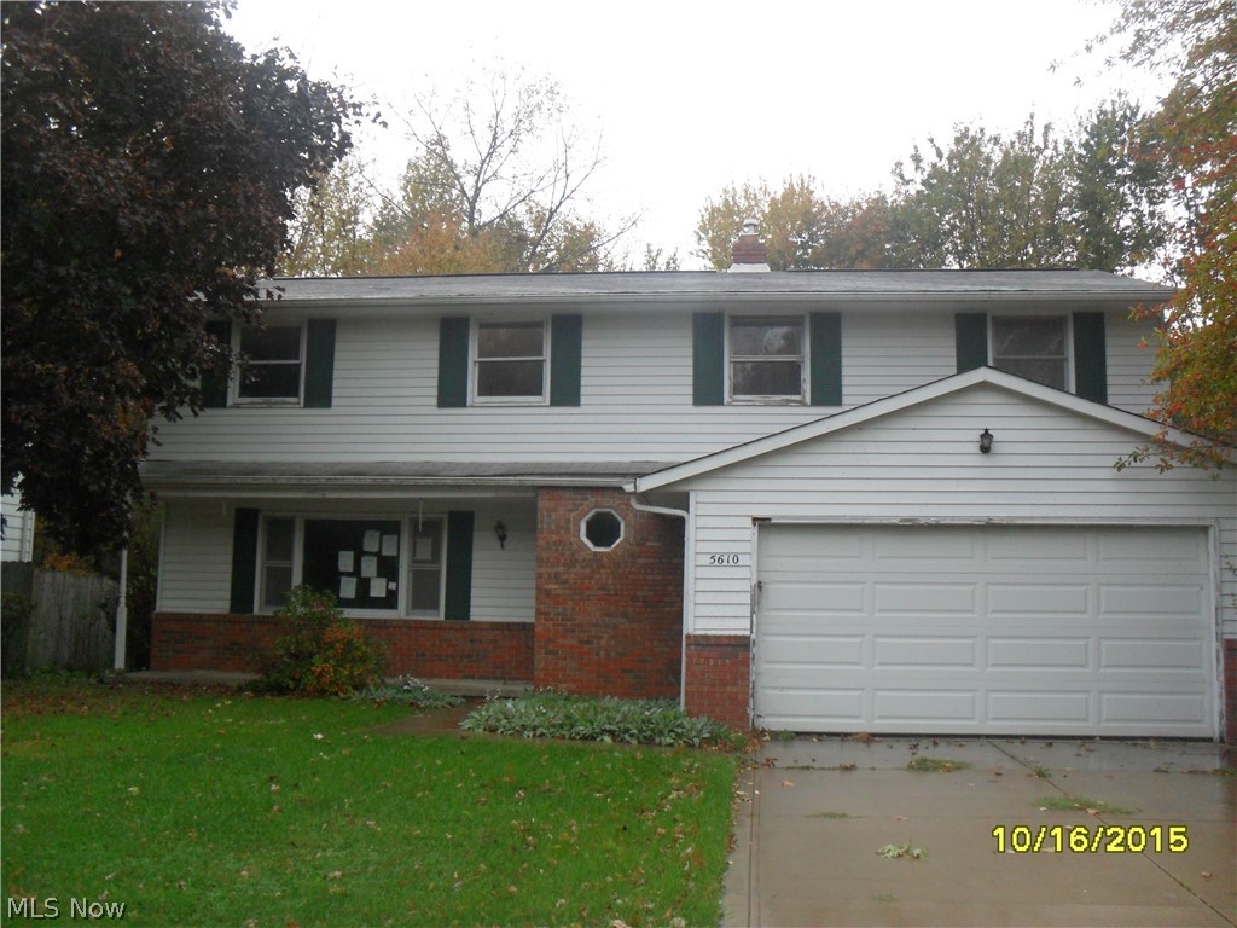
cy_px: 464
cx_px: 618
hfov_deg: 52.6
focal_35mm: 35
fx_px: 1251
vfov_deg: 40.7
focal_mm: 6.3
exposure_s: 1/45
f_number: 3
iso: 160
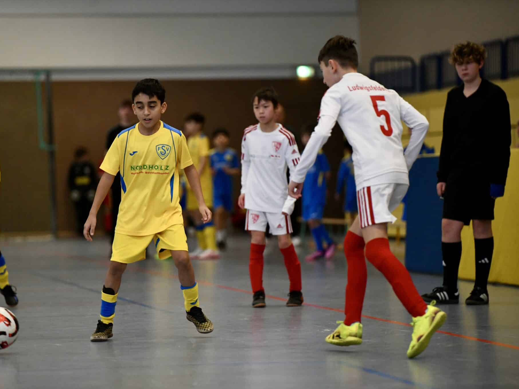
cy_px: 194
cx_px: 243
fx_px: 2774
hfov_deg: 10.7
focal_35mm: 185
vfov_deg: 8.0
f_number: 2.8
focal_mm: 170
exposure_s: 1/1250
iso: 5000
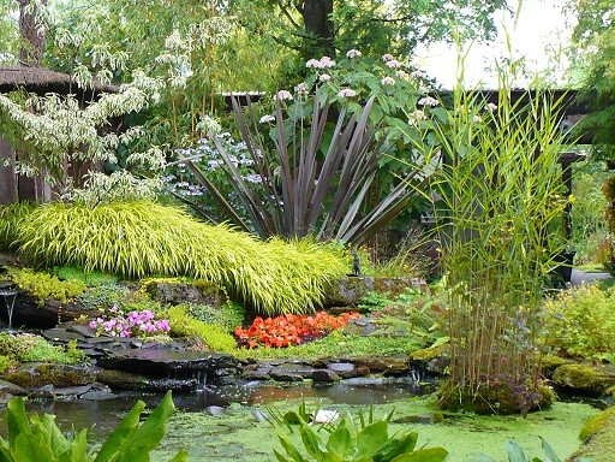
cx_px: 308
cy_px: 231
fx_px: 1581
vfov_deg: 16.6
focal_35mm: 89
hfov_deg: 22.0
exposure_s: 1/30
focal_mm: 9.9
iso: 200
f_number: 3.1
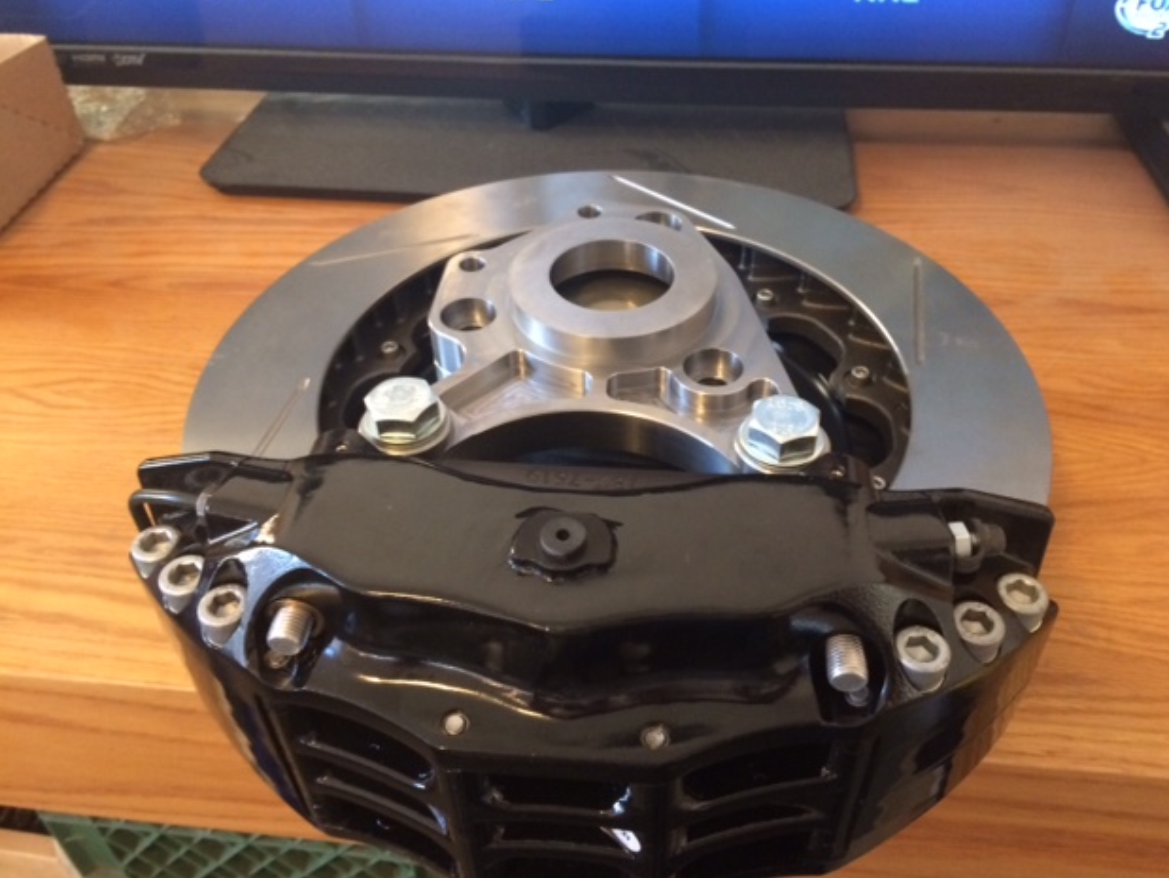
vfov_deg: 45.5
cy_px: 429
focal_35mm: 31
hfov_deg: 58.3
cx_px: 602
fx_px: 1047
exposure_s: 1/17
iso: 320
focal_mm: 4.12
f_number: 2.2
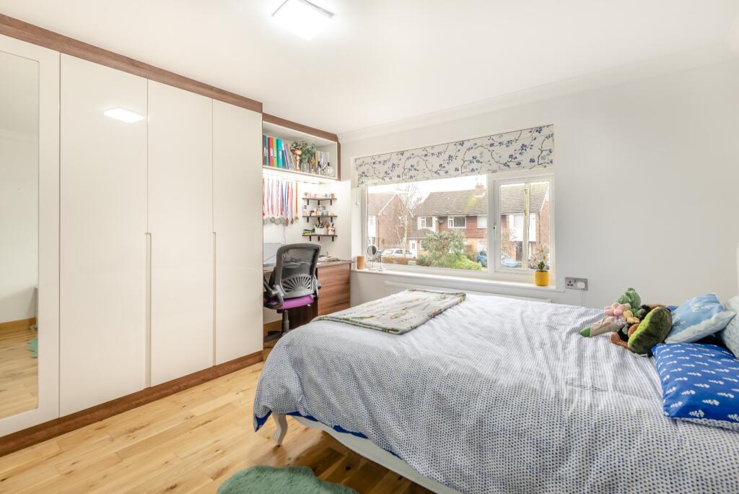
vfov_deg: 73.8
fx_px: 329
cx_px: 370
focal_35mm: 16
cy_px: 247
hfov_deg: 96.7
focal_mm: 16
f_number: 8
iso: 125
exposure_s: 1/5
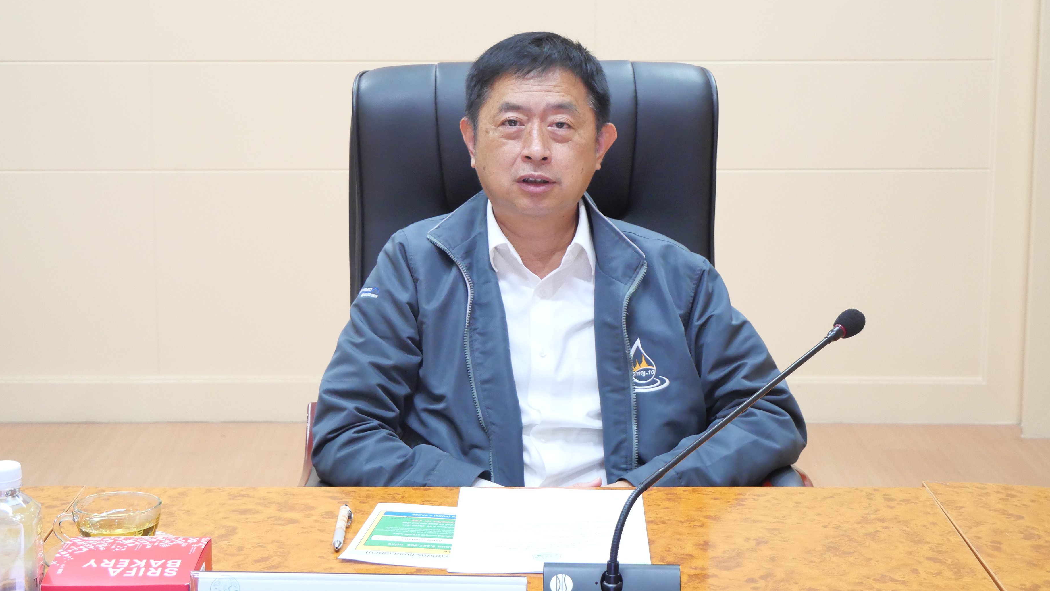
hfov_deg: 31.9
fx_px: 1838
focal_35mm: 66
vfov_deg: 18.3
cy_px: 261
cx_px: 518
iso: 1600
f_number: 5.6
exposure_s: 1/13
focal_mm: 30
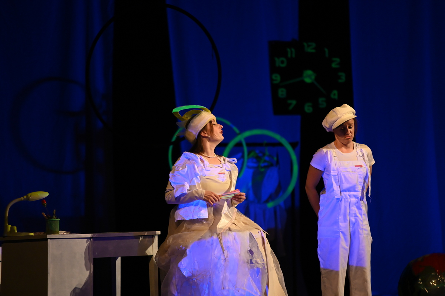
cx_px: 222
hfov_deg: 10.3
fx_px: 2472
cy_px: 148
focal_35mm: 200
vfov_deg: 6.9
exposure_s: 1/160
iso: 4000
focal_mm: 200
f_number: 2.8
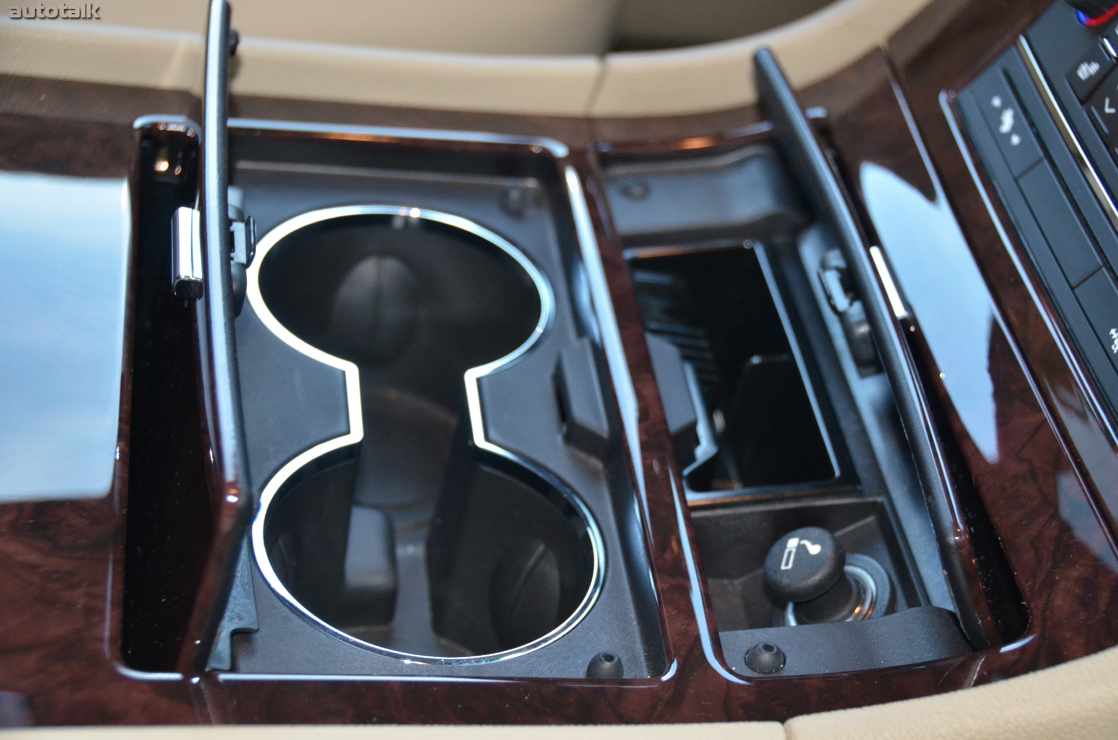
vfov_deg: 17.4
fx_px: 2417
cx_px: 559
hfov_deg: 26.0
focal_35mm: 78
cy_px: 370
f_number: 4.8
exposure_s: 1/60
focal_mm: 52
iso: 1600
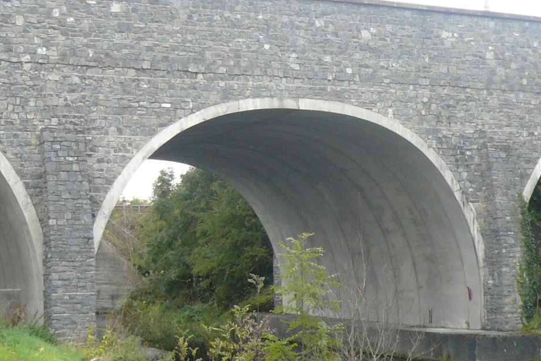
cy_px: 243
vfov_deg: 17.2
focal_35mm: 79
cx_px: 254
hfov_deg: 25.7
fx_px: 1187
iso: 100
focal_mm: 4.7
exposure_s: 1/200
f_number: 2.8
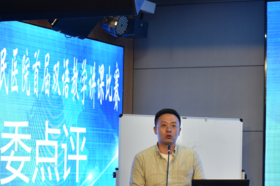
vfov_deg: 16.5
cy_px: 154
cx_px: 168
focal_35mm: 82
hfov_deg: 24.7
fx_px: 637
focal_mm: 48
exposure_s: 1/100
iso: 1600
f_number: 5
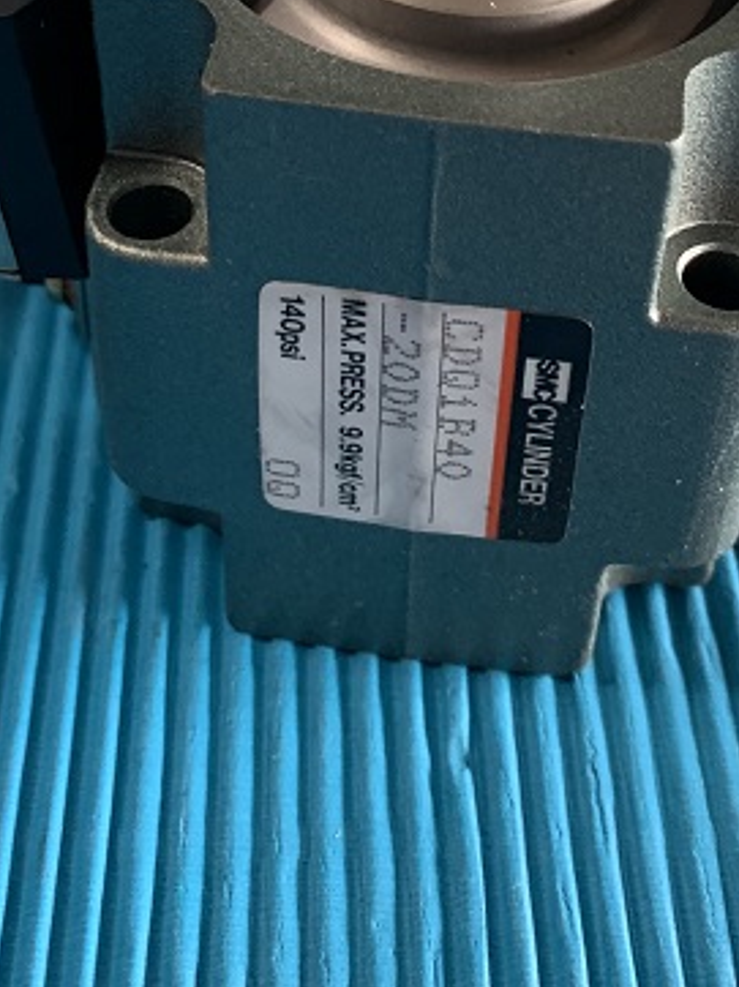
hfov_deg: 25.2
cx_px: 402
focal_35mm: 58
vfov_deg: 31.2
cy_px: 37
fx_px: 1653
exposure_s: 1/60
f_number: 1.8
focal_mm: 4.25
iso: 250
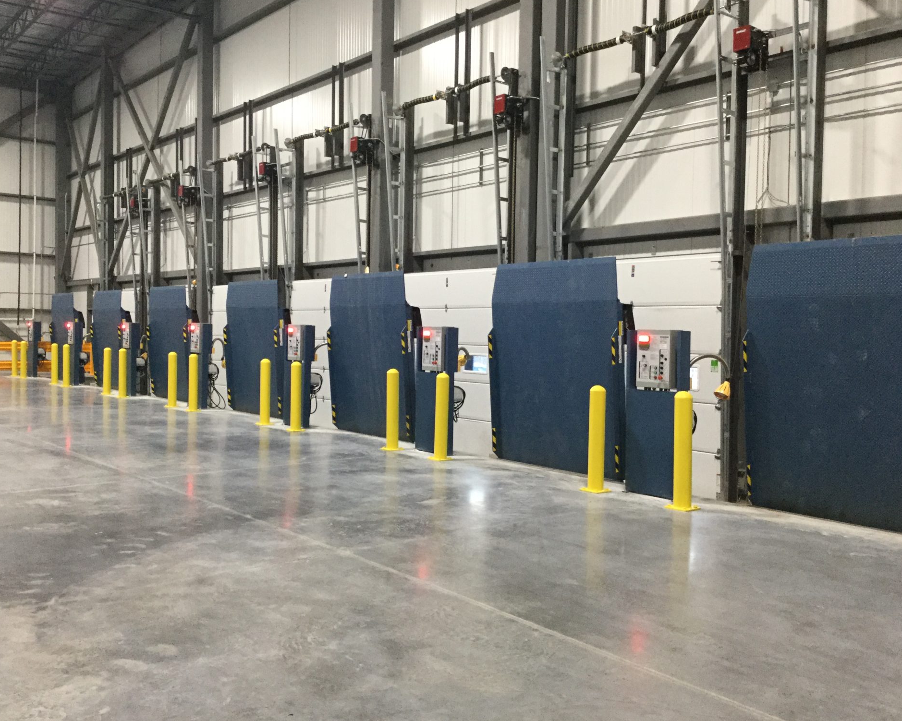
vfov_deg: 44.5
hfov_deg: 54.2
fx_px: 881
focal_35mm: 33
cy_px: 355
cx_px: 439
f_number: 2.4
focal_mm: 3.3
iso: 125
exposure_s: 1/30
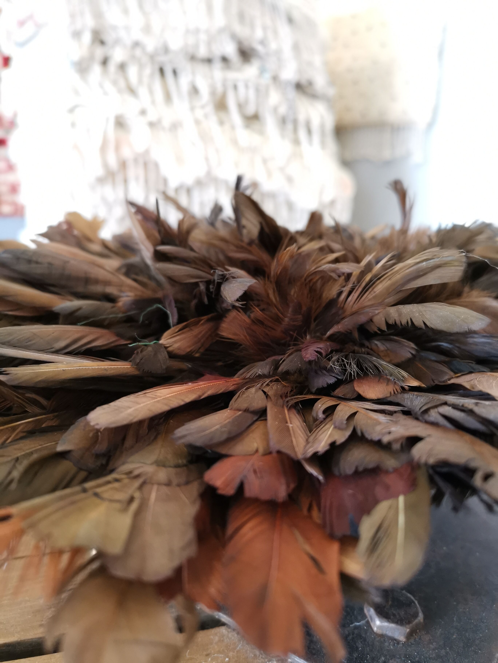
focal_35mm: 27
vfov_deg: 65.3
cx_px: 249
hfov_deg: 51.4
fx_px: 518
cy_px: 332
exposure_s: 1/50
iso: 320
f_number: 1.8
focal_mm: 5.58
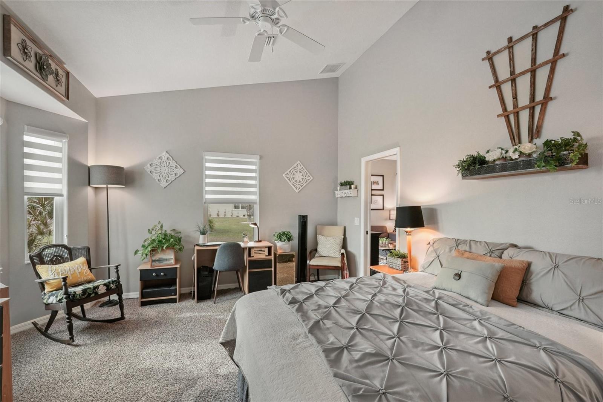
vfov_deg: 73.7
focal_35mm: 16
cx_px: 302
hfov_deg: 96.7
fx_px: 268
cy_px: 201
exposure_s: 1/13
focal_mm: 16
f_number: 8
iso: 400
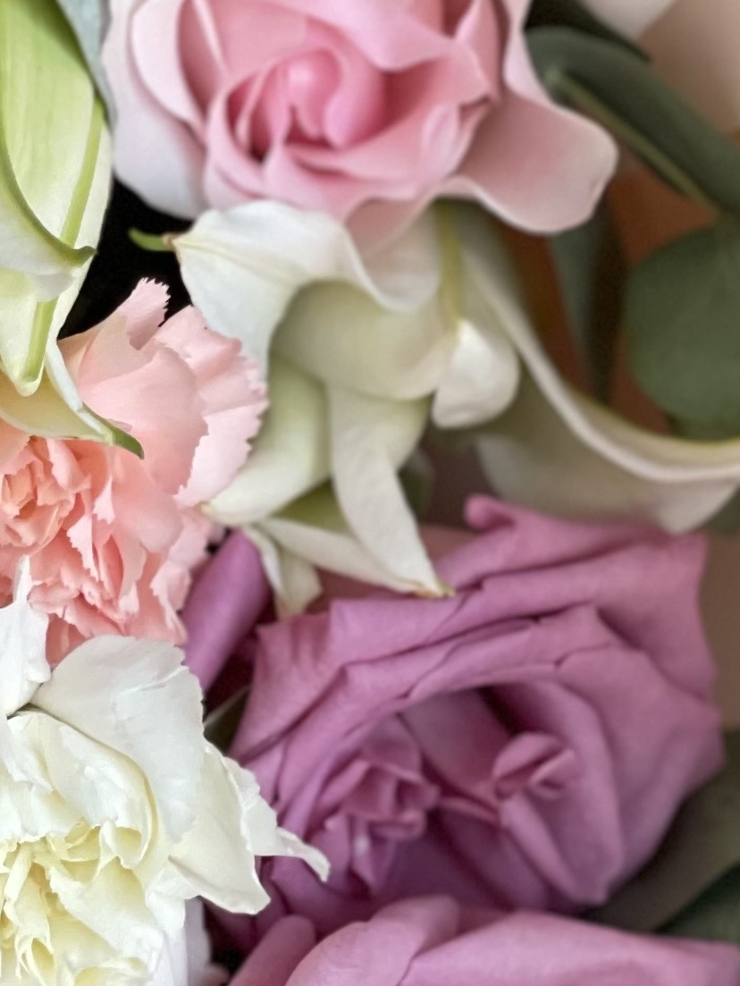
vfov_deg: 10.4
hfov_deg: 7.7
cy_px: 381
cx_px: -164
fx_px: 5412
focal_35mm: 190
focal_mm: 6
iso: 125
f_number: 2
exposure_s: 1/122
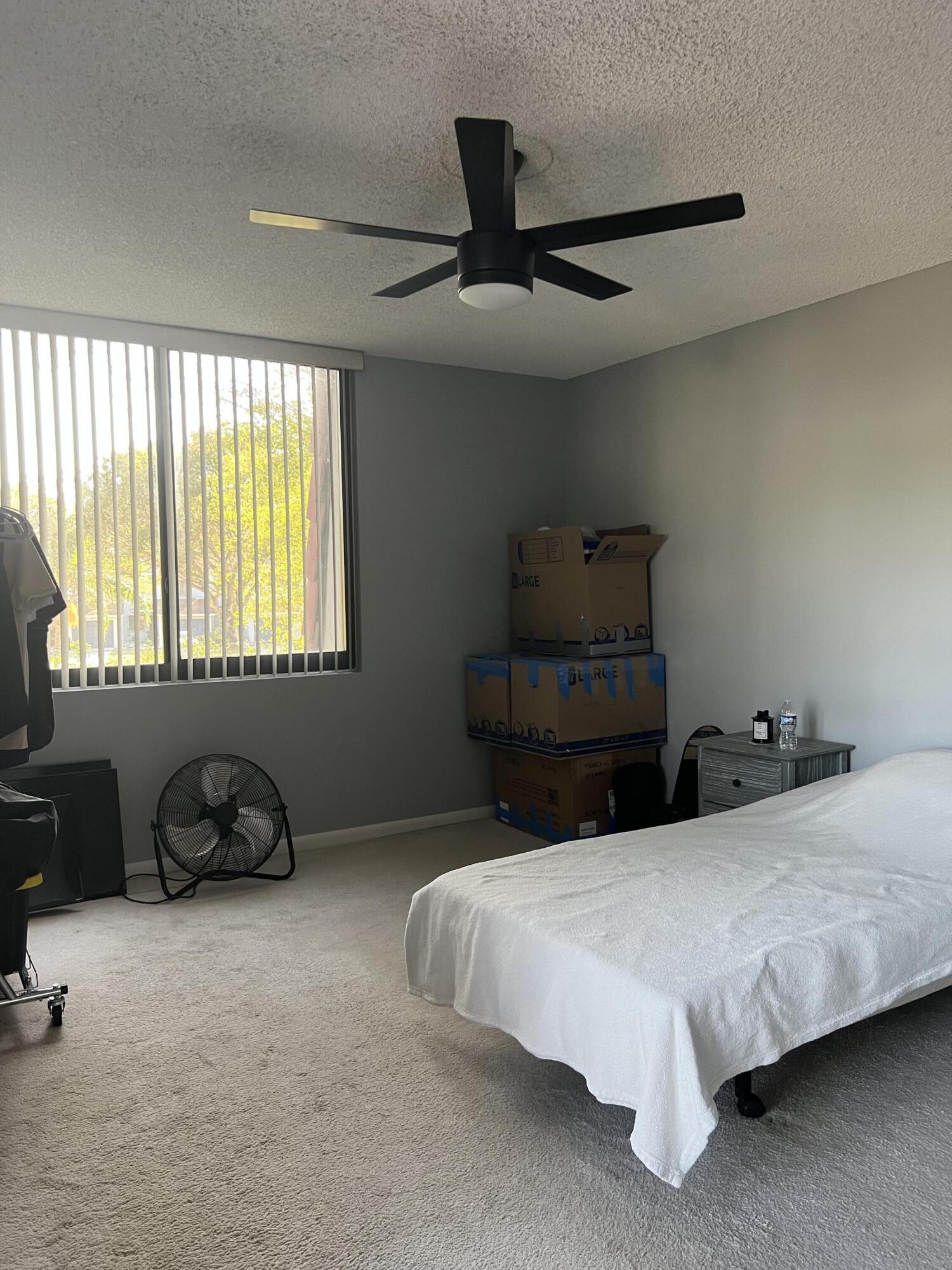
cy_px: 635
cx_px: 476
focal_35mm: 26
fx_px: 953
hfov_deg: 53.1
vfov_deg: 67.3
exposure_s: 1/80
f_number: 1.5
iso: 125
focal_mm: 5.7
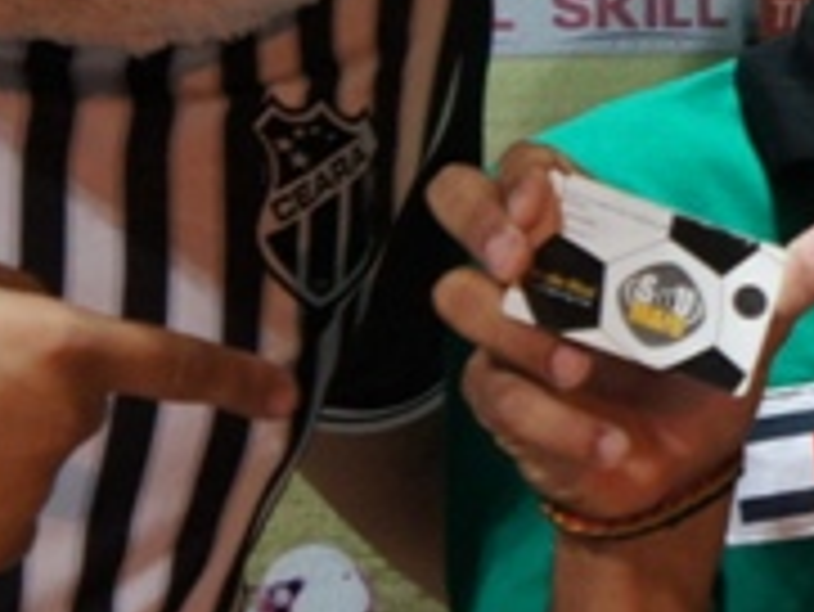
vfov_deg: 6.0
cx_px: 868
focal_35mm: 248
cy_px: -92
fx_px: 5838
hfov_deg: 7.9
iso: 1600
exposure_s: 1/25
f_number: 4.5
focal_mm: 39
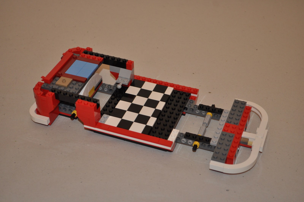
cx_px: 152
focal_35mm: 60
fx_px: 506
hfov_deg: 33.4
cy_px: 101
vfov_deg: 22.6
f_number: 5.3
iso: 720
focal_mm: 40
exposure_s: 1/30
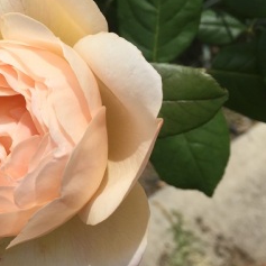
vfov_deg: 31.6
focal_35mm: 54
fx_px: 469
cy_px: 127
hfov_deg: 29.7
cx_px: 4
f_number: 2.2
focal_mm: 4.15
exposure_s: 1/3300
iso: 32
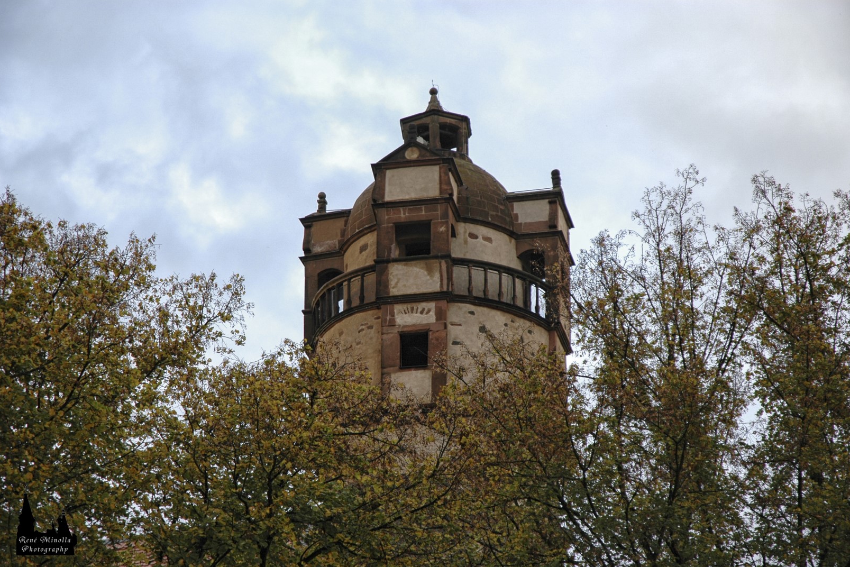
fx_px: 2503
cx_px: 426
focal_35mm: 106
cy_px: 284
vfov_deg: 12.9
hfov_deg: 19.3
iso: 200
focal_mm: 70
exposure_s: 1/80
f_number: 4.5
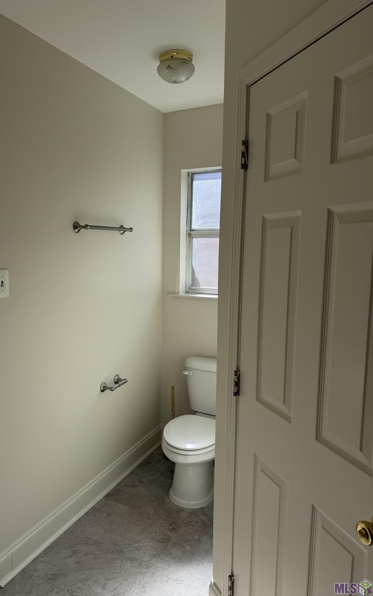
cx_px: 145
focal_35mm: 26
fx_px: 423
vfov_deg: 70.4
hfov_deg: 47.3
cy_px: 294
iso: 80
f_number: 1.78
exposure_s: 1/878
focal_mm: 6.76
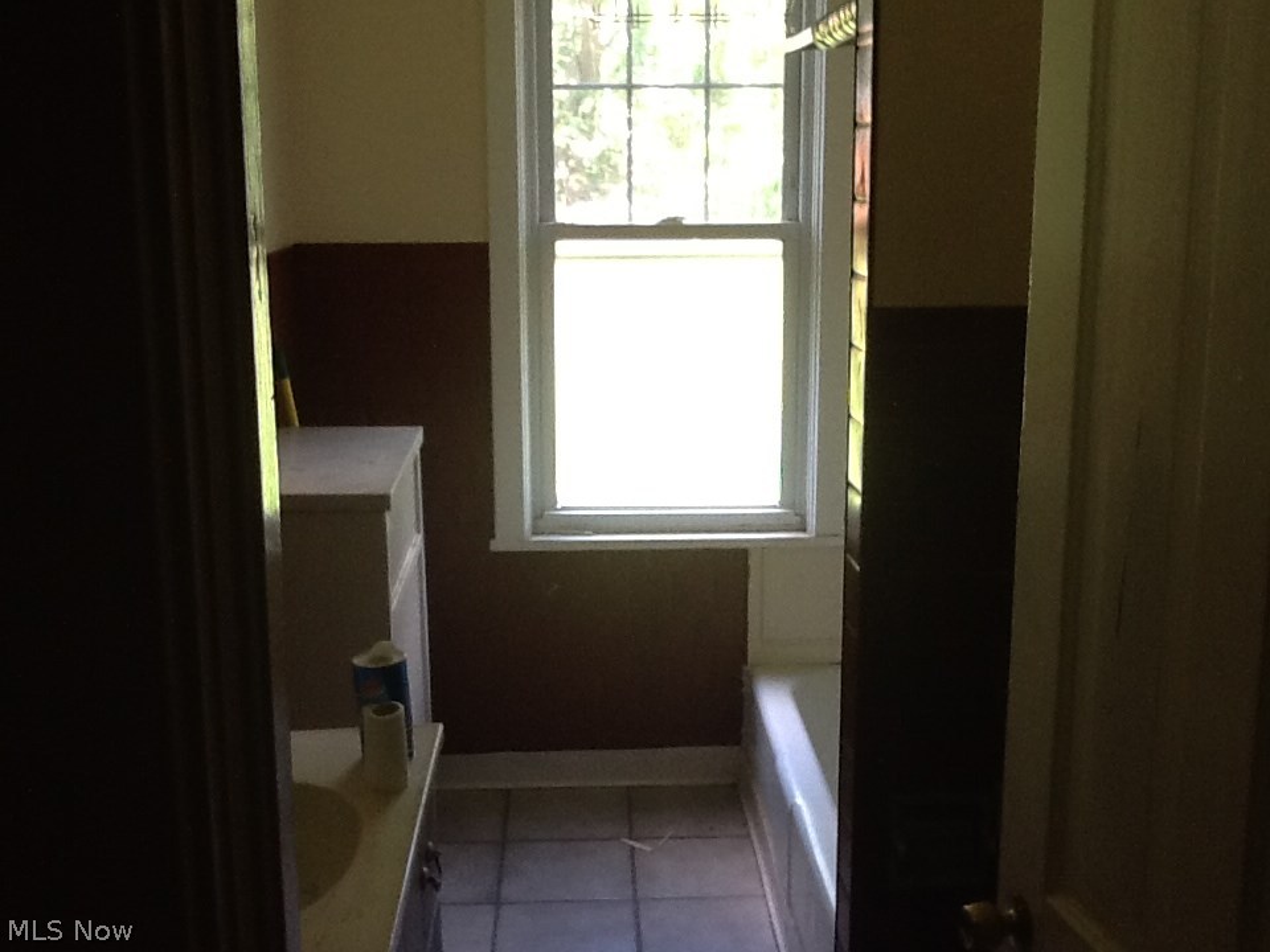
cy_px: 476
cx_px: 635
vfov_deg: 32.9
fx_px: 1614
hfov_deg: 42.9
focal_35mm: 44
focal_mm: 2.03
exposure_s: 1/33
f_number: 2.4
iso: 80
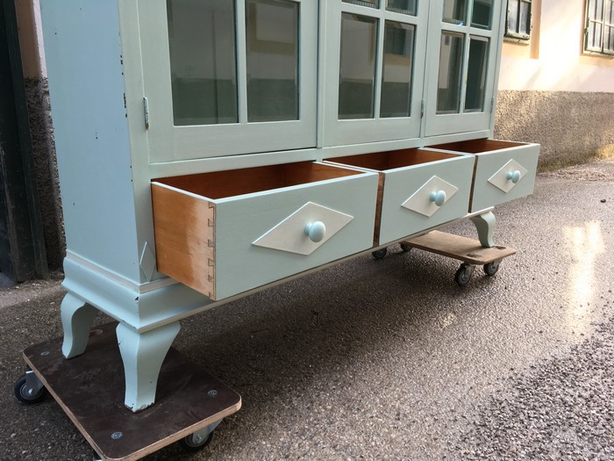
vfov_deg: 48.2
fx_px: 514
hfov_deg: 61.7
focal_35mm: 29
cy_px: 230
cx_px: 307
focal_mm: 4.15
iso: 25
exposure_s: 1/50
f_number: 2.2
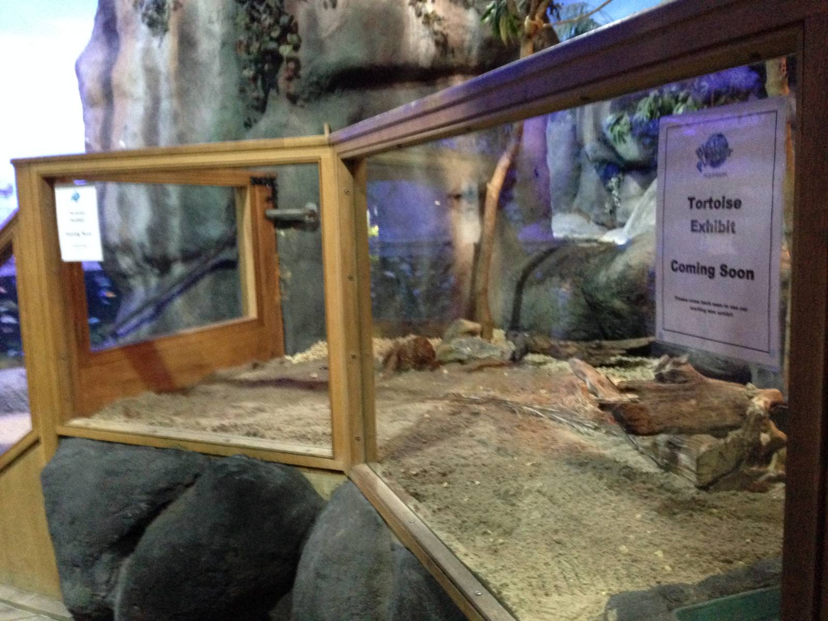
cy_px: 310
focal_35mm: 33
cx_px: 414
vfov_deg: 42.9
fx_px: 789
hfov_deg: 55.4
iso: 640
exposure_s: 1/15
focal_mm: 4.12
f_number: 2.4
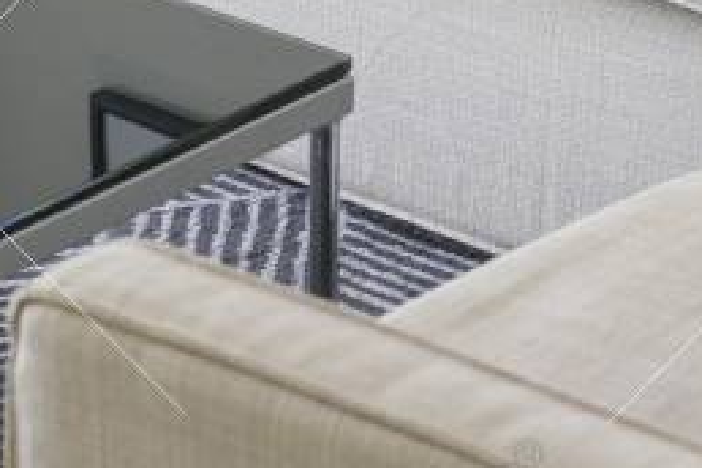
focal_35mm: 252
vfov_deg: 5.3
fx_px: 4914
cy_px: -465
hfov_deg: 8.1
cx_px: -109
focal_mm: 50
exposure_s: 1/100
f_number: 4.5
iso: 800
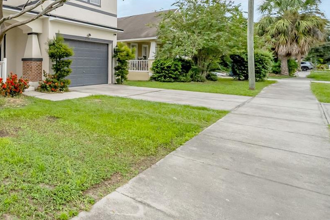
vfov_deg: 51.9
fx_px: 220
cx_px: 5
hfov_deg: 57.1
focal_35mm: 24
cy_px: 69
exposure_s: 1/6400
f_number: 4
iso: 800
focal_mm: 12
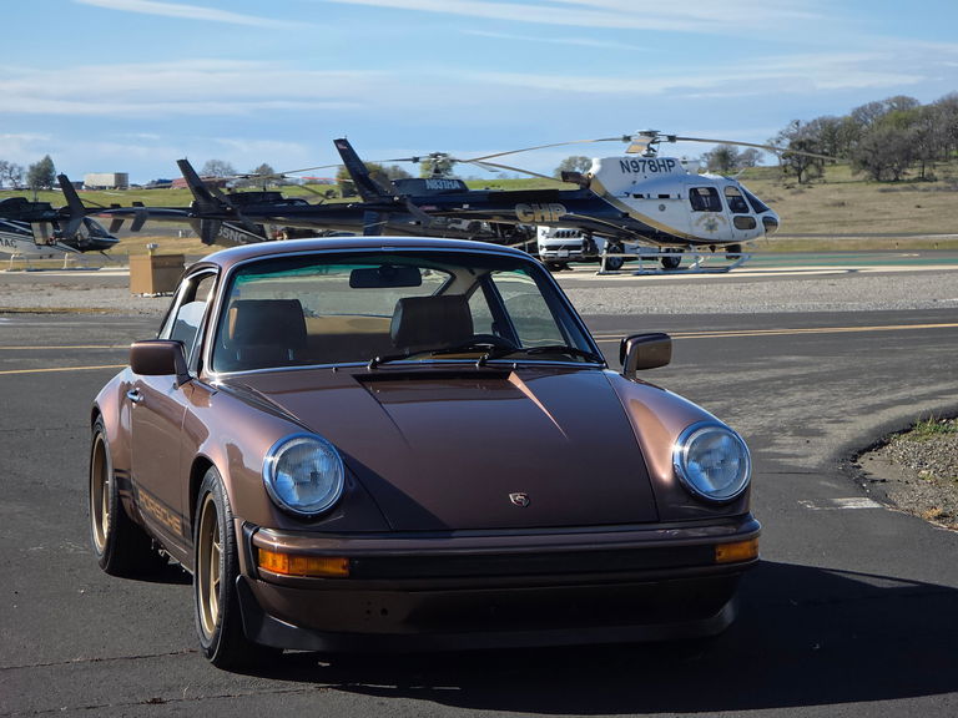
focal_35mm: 115
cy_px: 359
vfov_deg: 12.9
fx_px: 3183
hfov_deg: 17.1
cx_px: 479
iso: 64
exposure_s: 1/1170
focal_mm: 18.6
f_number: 3.4
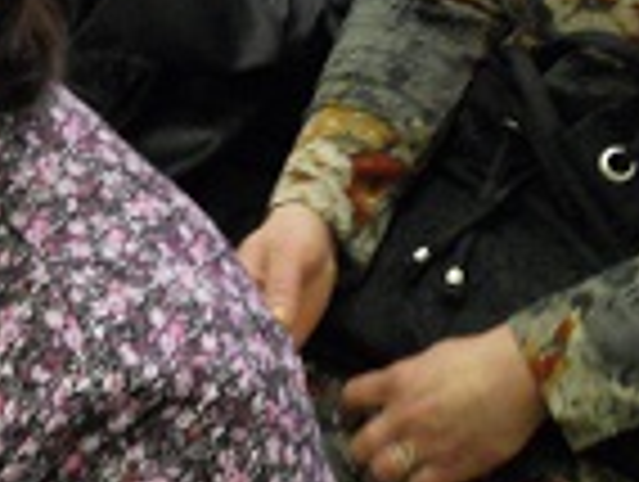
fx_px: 2422
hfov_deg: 14.9
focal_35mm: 131
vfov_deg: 10.8
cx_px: 99
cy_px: -315
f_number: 3.9
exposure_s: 1/30
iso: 320
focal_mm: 6.9
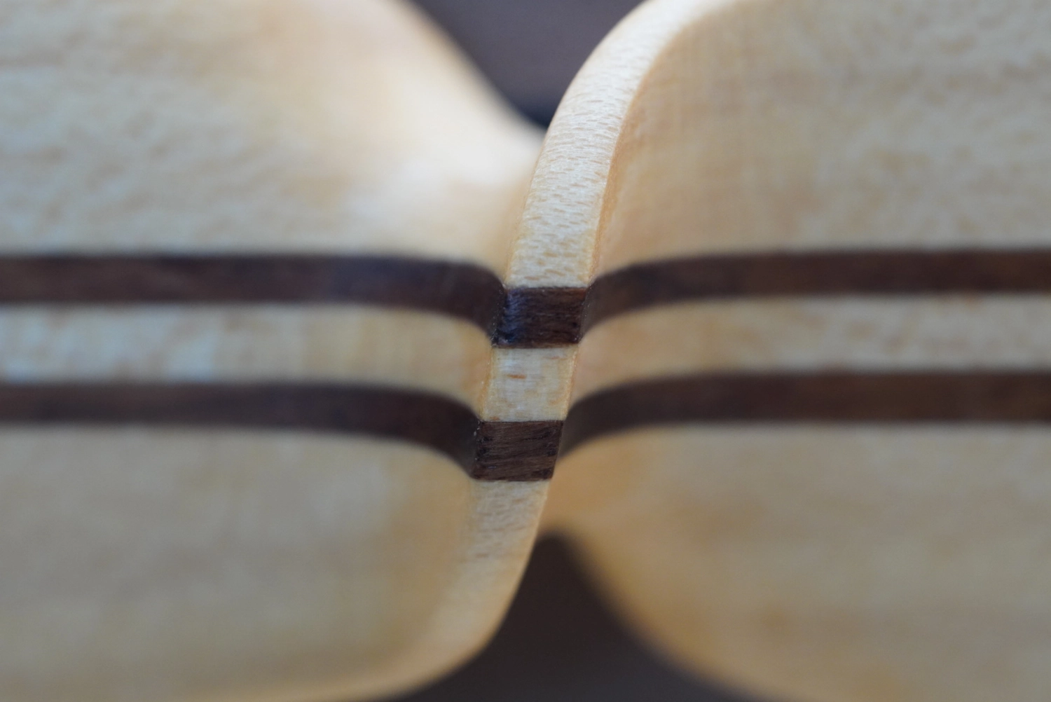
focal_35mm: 135
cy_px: 351
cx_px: 526
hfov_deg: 15.2
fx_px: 3943
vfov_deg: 10.2
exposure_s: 1/160
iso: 1600
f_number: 4
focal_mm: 90
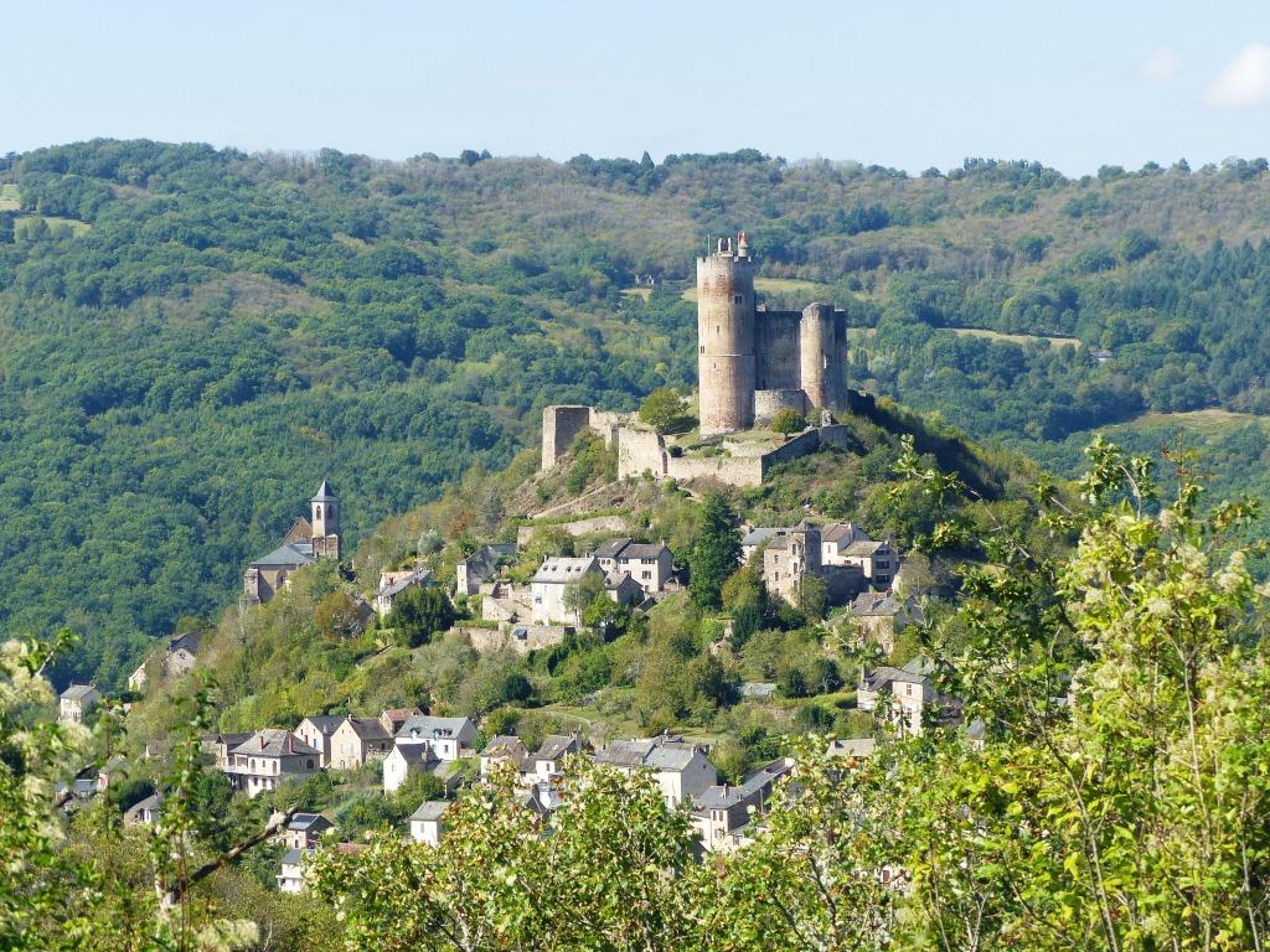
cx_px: 635
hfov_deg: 12.4
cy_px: 476
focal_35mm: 159
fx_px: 5833
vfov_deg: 9.3
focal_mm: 26.1
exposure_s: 1/200
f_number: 4
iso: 100
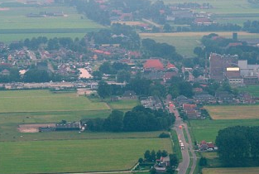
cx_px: 111
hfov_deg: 12.2
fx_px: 1211
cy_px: 52
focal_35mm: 168
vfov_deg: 8.2
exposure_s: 1/90
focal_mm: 78
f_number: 4.2
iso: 800
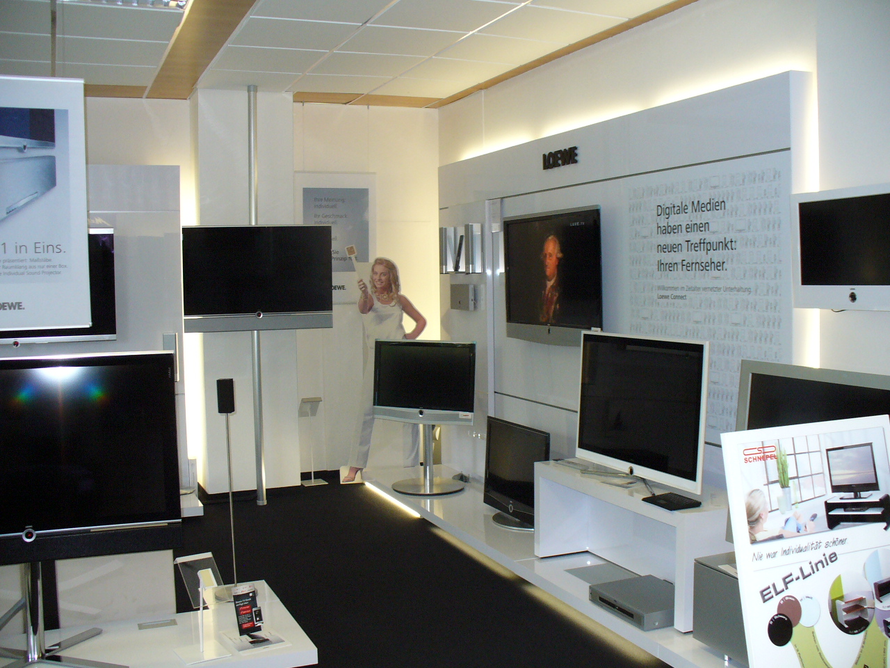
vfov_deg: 38.7
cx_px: 445
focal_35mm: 37
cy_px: 334
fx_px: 951
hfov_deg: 50.1
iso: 200
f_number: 2.8
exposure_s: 1/60
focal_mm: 6.1
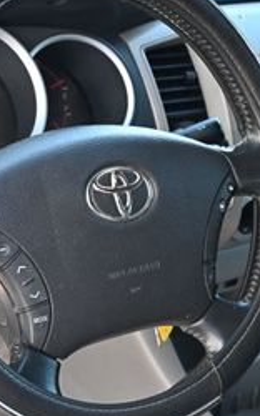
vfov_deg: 25.0
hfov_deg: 15.8
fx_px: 934
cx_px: 100
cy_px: 285
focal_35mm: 82
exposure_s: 1/125
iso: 500
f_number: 4
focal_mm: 21
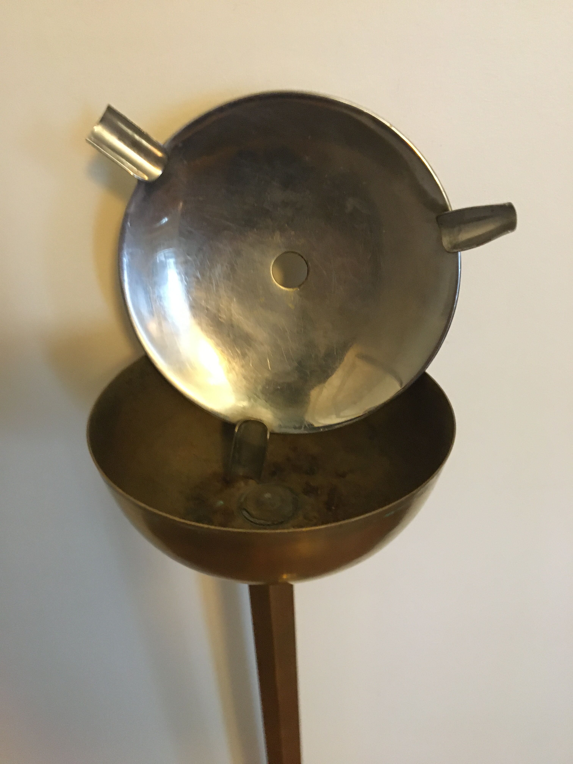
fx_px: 640
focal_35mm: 29
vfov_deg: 61.7
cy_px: 382
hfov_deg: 48.2
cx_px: 286
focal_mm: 4.15
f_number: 2.2
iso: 500
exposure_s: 1/17
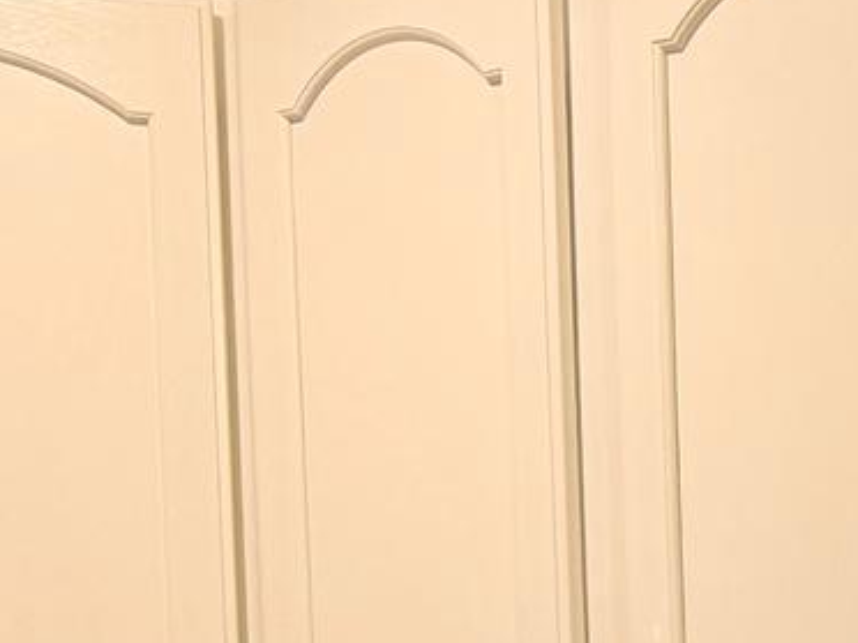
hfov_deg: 13.6
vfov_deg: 10.0
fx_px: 3272
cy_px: 1480
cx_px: 1474
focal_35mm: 132
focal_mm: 6.76
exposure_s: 1/120
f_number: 1.78
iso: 160
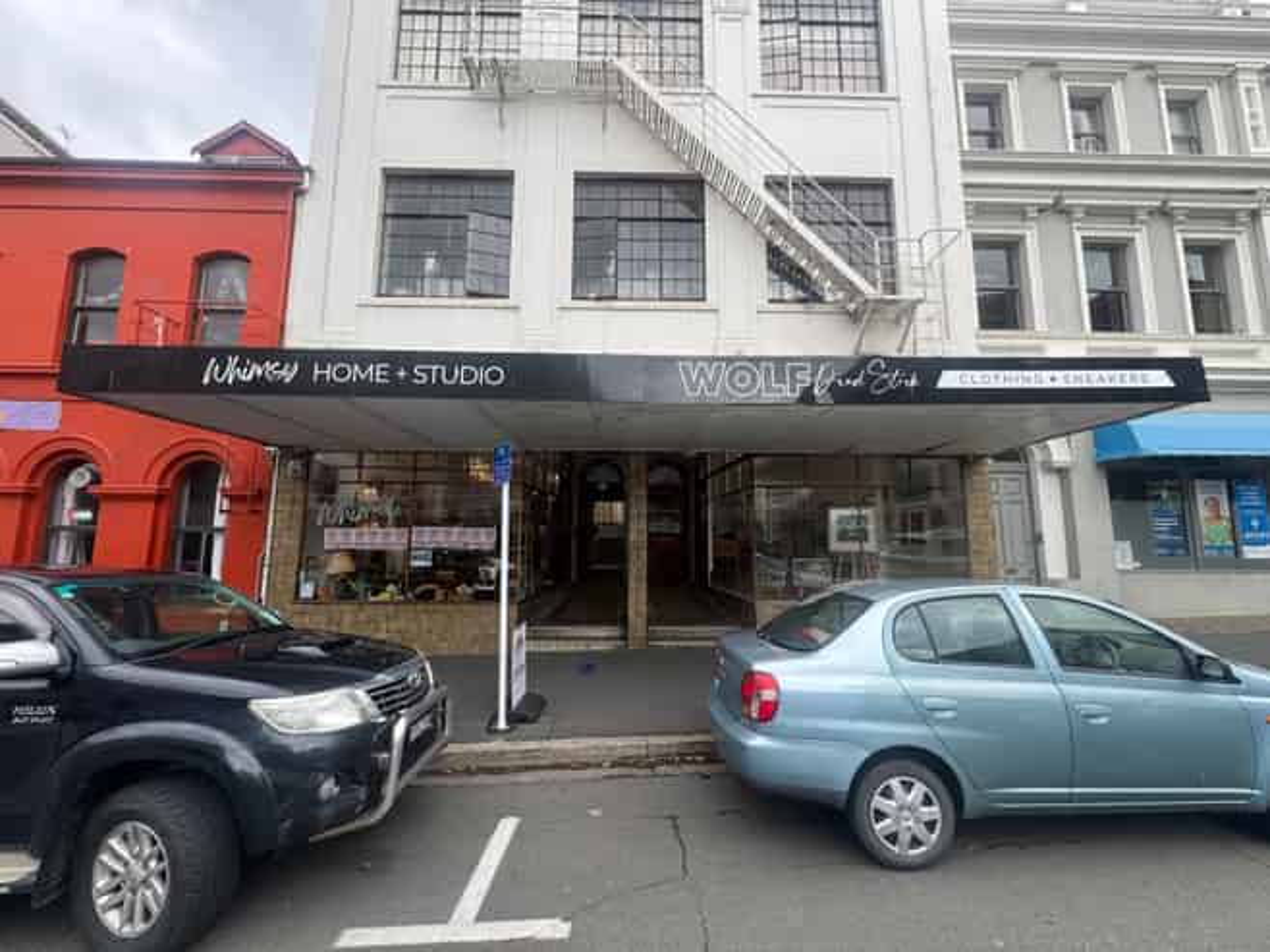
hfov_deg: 102.1
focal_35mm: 14
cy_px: 476
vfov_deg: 85.6
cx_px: 635
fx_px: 513
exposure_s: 1/341
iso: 40
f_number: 2.2
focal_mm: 2.22
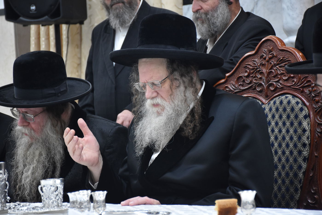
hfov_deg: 16.1
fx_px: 1141
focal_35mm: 128
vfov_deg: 10.8
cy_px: 108
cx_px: 161
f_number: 5.6
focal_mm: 85
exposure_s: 1/100
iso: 1600
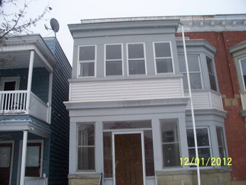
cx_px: 123
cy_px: 92
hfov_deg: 51.3
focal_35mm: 36
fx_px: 256
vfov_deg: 39.7
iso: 64
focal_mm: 7.54
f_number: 2.8
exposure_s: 1/80
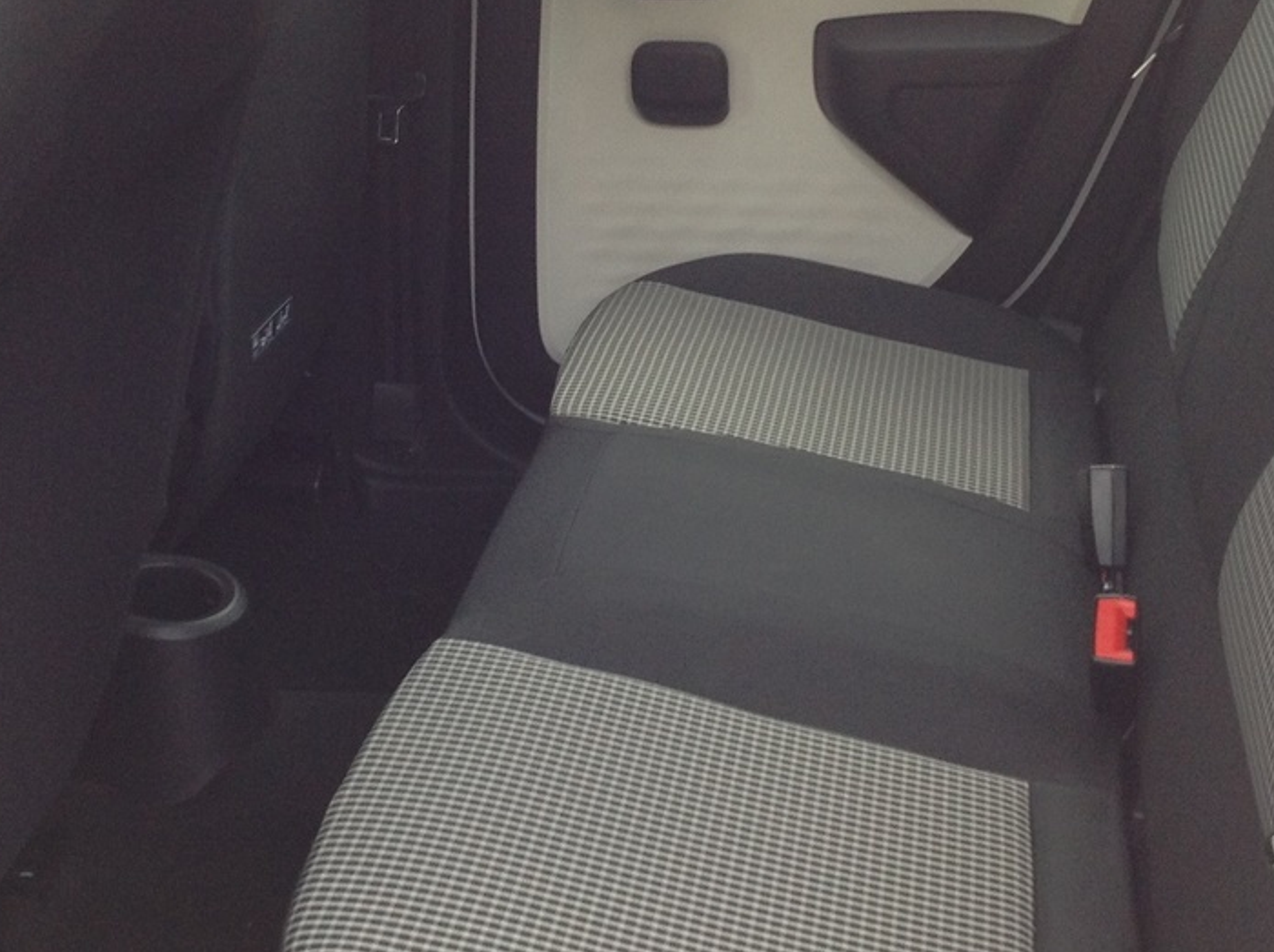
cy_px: 266
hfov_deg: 30.3
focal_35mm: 64
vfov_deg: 22.7
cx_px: 642
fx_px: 2352
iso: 80
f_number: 2.4
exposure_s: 1/60
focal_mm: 4.28
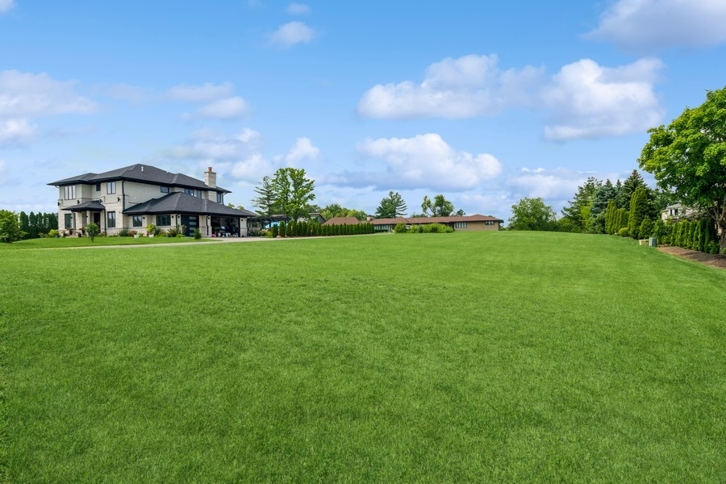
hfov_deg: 90.0
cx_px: 363
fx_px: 363
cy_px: 242
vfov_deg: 67.4
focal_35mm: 18
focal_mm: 12
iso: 200
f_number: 8
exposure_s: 1/200
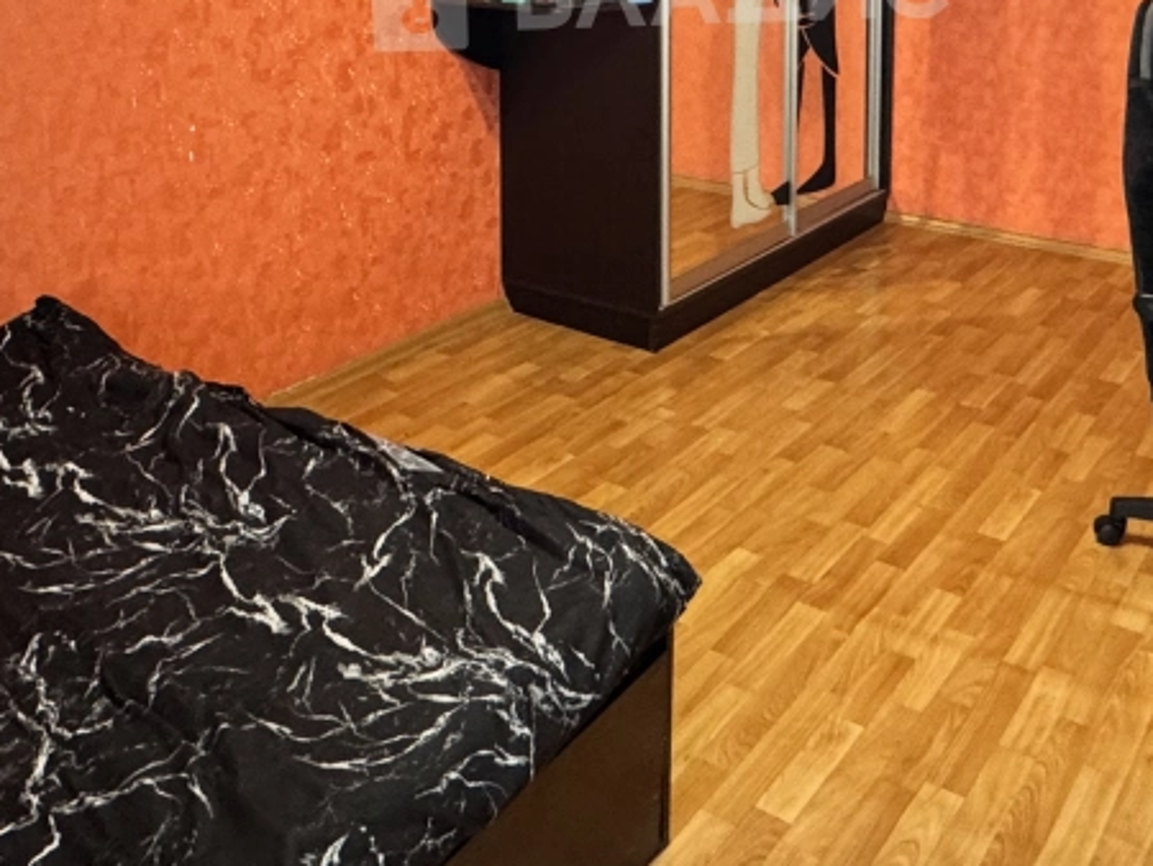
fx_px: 1300
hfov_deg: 47.7
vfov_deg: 33.4
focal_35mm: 39
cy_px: -17
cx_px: 653
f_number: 2.2
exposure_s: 1/50
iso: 400
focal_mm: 2.22
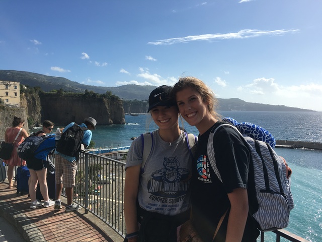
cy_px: 121
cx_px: 161
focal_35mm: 29
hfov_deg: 61.7
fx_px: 270
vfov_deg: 48.2
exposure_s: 1/1972
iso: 25
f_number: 2.2
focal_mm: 4.15
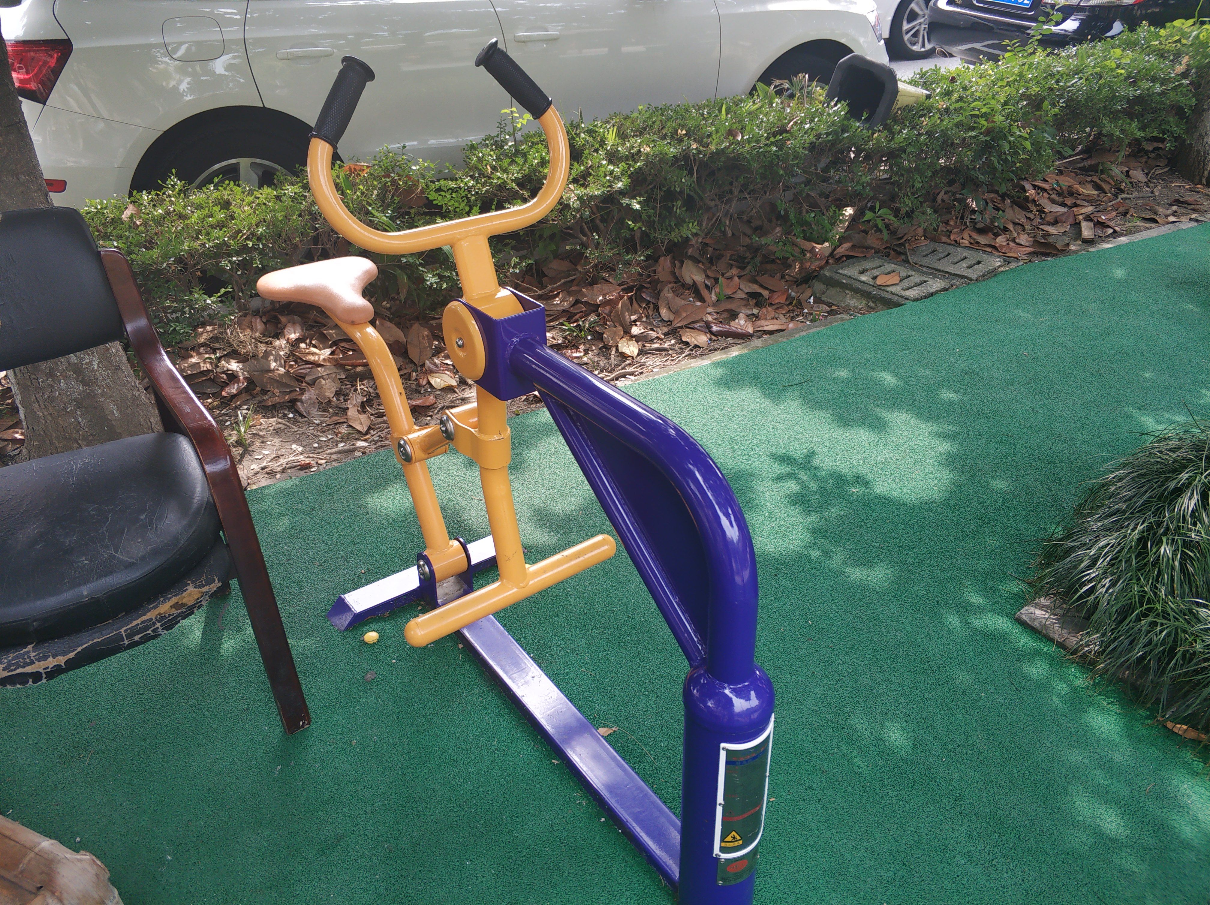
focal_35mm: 27
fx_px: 943
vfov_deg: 51.3
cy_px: 452
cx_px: 605
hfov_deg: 65.4
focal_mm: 3.82
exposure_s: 1/123
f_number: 1.8
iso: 100
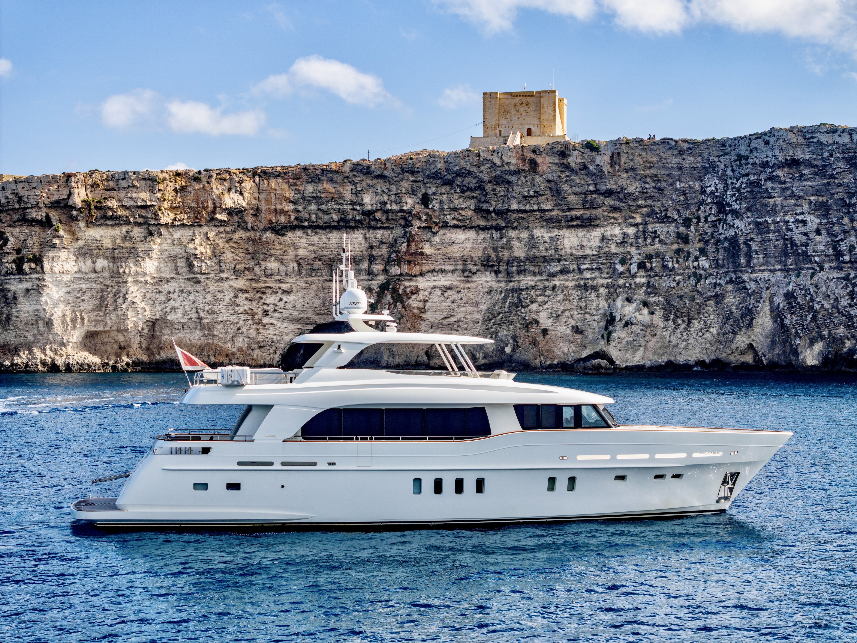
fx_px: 1733
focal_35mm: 70
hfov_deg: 27.8
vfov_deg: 21.0
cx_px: 428
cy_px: 322
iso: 100
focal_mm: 19.35
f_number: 2.8
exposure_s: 1/1000
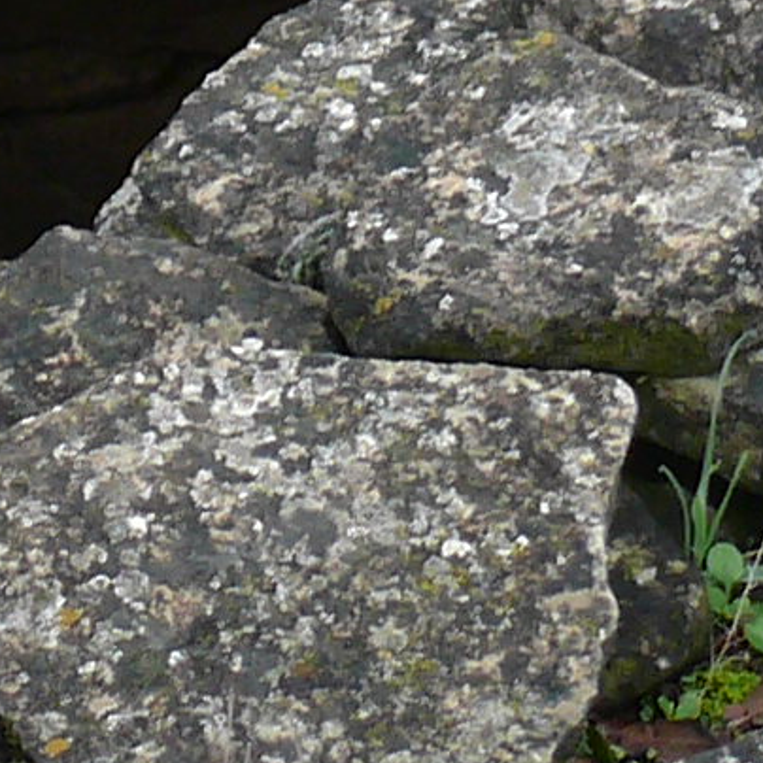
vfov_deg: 6.2
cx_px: 272
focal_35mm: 279
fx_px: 6958
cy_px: -261
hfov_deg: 6.3
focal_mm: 7.4
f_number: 2.8
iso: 100
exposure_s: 1/160
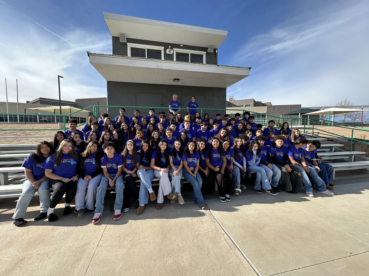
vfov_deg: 85.7
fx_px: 149
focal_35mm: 14
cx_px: 184
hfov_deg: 102.1
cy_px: 138
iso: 40
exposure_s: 1/415
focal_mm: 2.22
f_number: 2.2
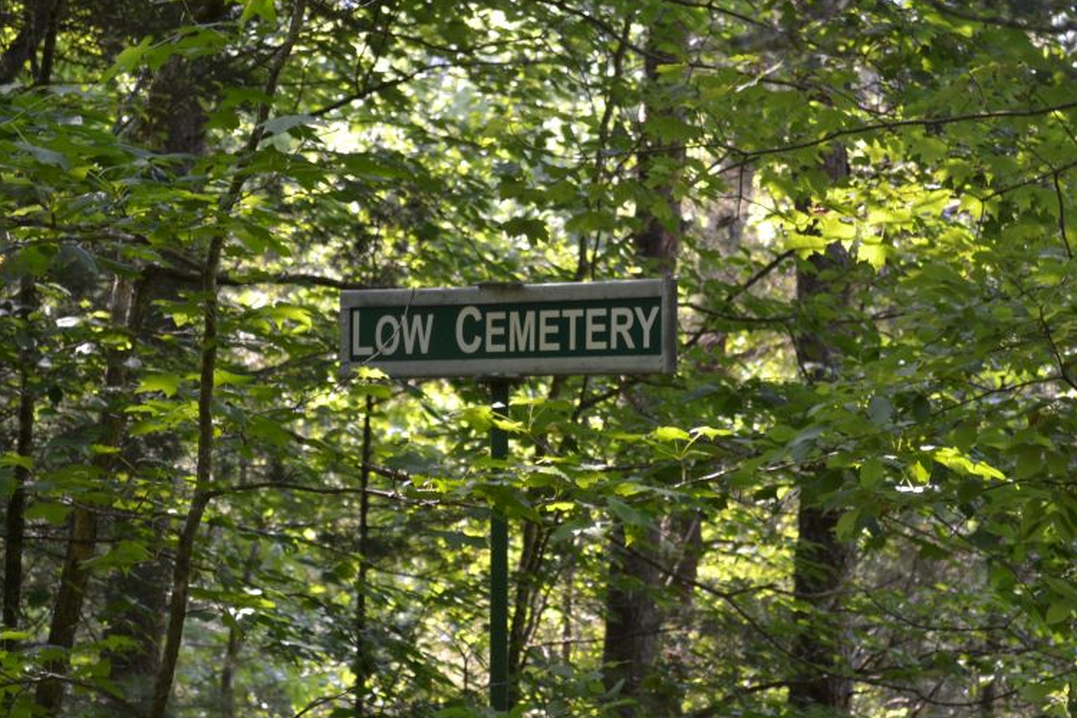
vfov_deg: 12.2
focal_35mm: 113
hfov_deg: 18.2
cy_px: 361
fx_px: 3371
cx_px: 521
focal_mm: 55
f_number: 5.6
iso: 100
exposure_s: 1/20
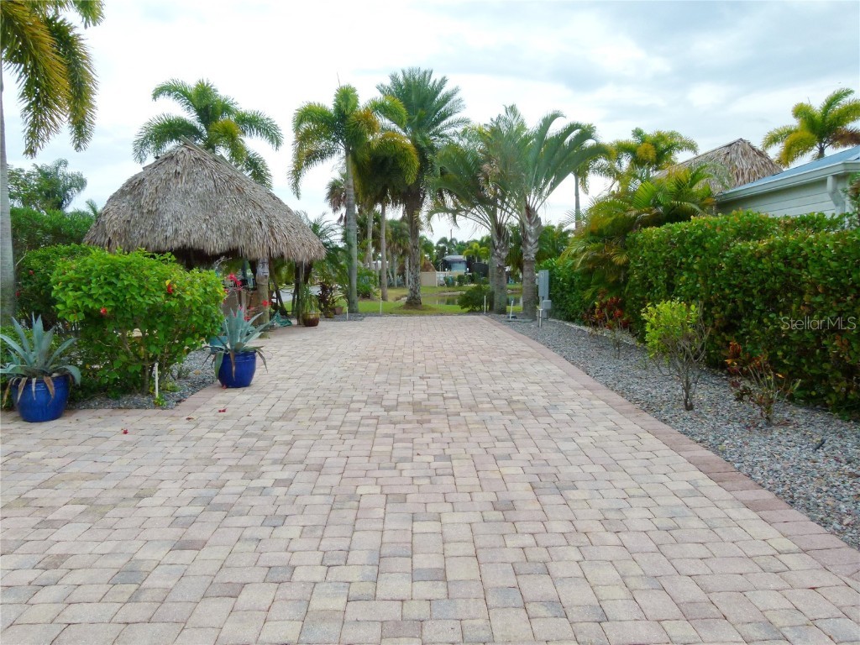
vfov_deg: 54.9
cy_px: 322
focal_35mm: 25
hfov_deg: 69.4
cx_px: 430
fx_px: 621
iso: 100
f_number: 4
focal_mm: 4.5
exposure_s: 1/500
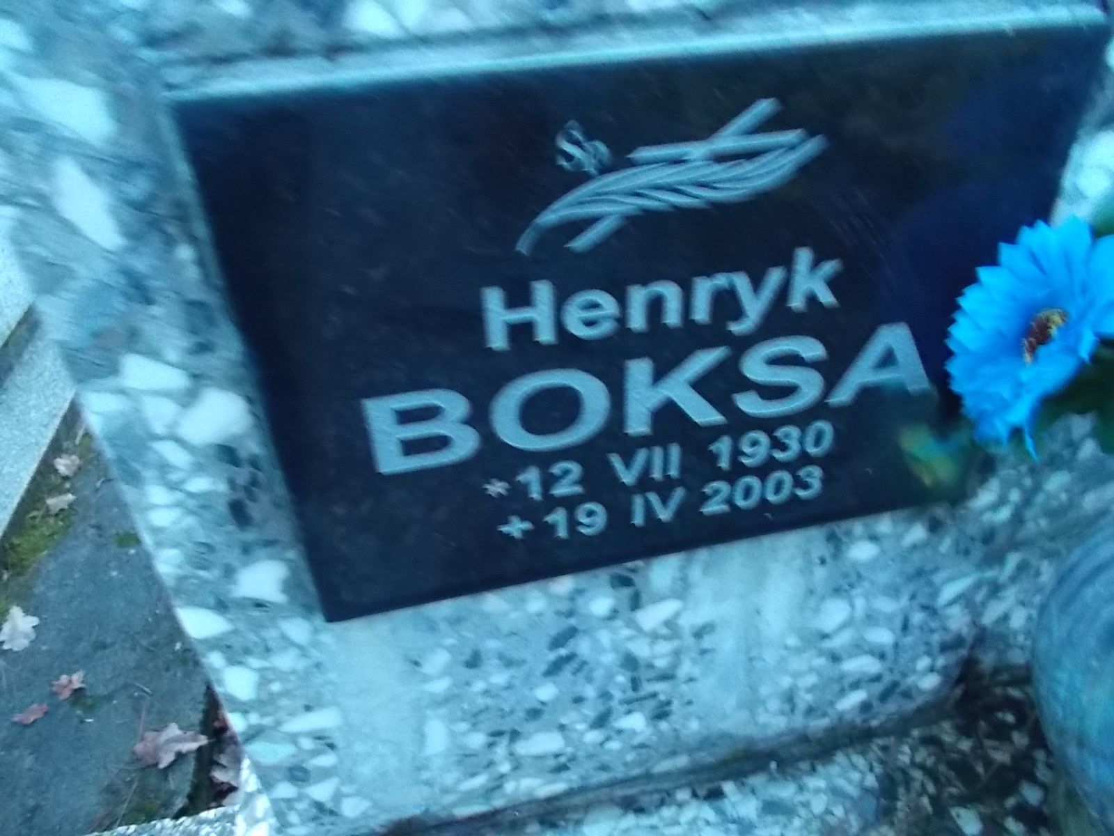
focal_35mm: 26
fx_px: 837
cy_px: 418
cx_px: 557
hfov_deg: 67.3
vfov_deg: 53.1
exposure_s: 1/8
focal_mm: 4.6
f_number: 3.2
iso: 400
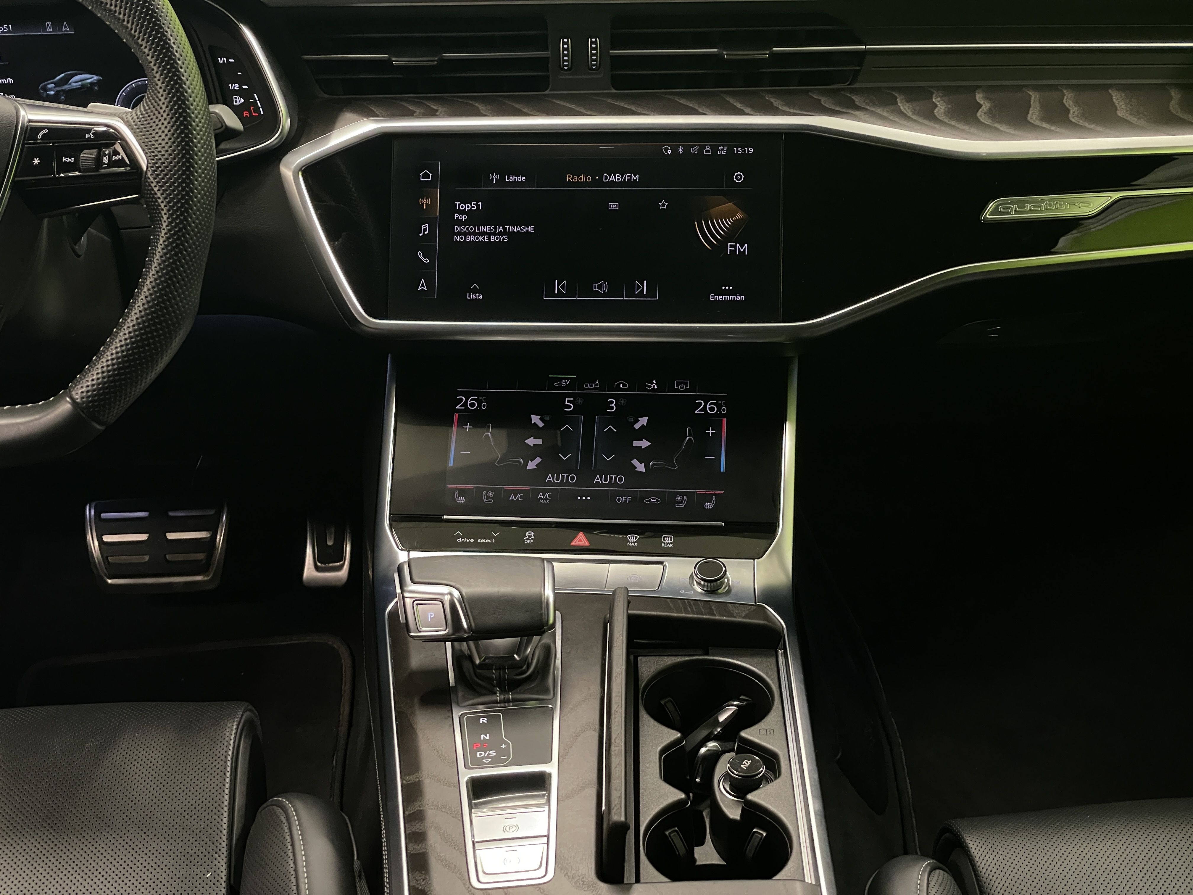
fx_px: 1792
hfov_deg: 36.8
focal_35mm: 52
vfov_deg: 28.0
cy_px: 448
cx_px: 596
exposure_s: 1/33
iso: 640
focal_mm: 6
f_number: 2
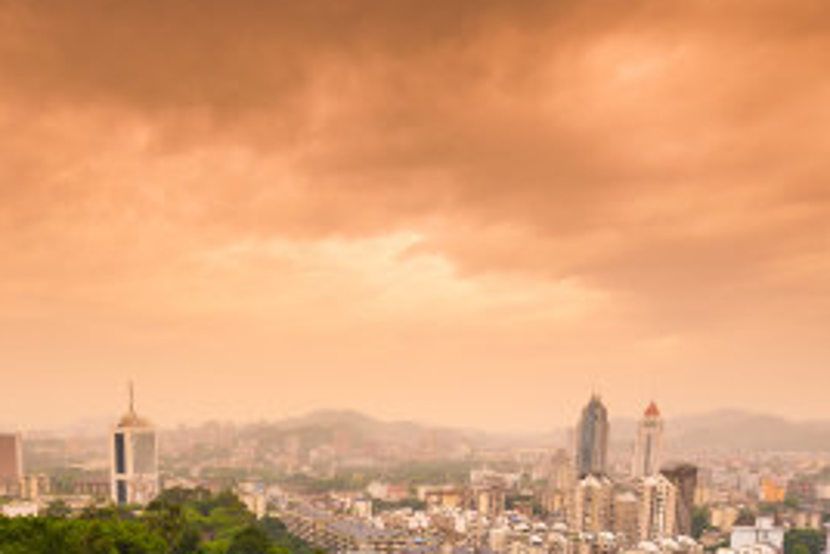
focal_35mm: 32
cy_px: 560
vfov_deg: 36.7
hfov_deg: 58.1
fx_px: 738
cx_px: 319
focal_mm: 14
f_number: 6.3
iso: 100
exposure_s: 1/40
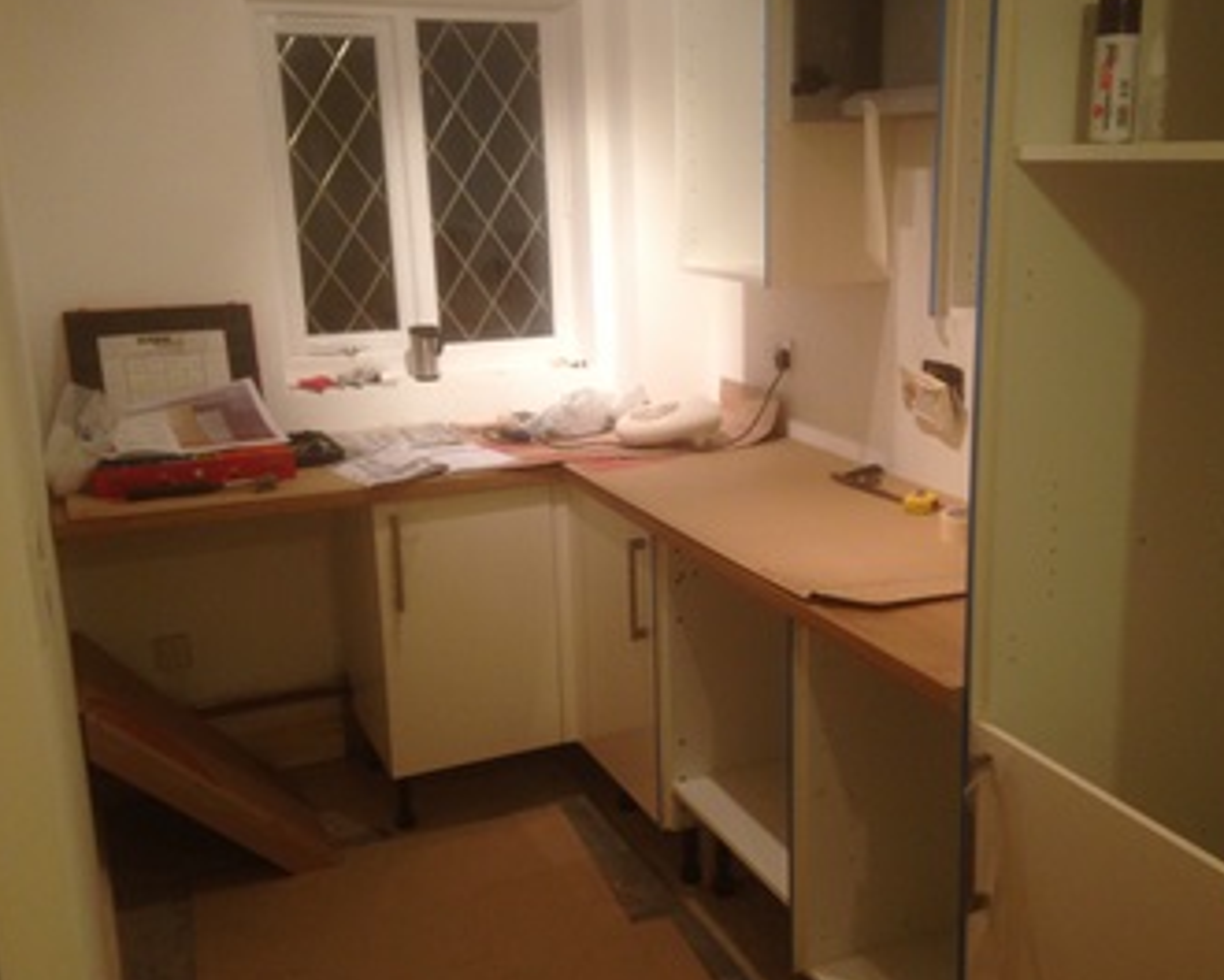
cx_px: 701
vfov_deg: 38.2
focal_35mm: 39
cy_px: 512
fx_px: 1413
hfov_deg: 46.7
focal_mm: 4.12
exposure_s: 1/20
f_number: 2.4
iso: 100
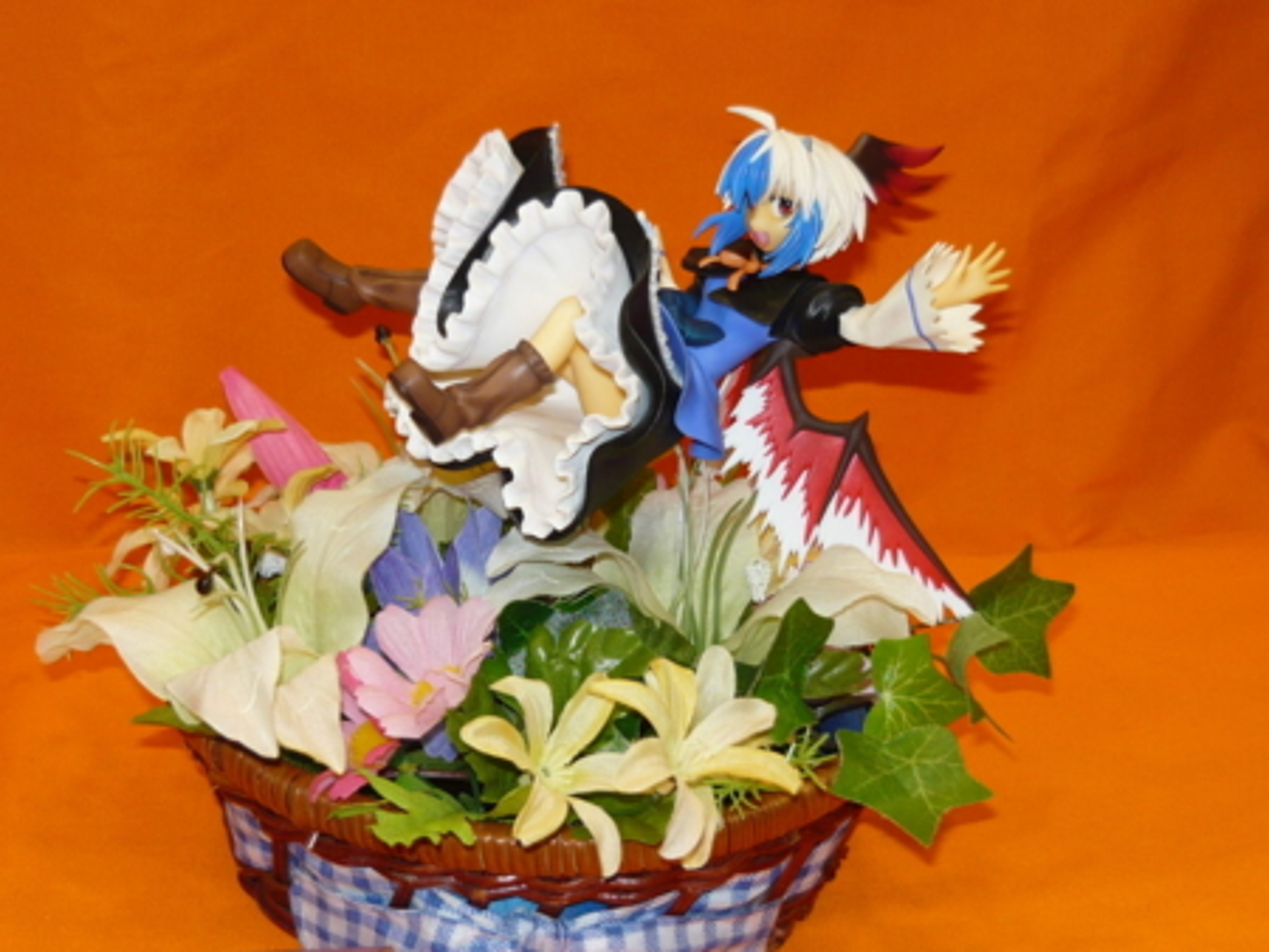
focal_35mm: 61
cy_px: 476
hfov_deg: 31.7
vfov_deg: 24.0
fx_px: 2237
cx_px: 634
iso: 100
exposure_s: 1/30
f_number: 2.9
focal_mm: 6.3
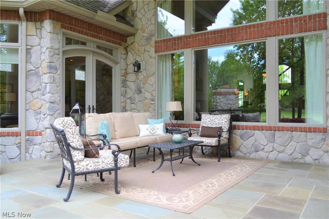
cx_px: 164
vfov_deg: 43.6
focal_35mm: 30
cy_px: 110
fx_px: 274
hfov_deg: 61.9
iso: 320
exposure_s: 1/125
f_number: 5.6
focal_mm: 20
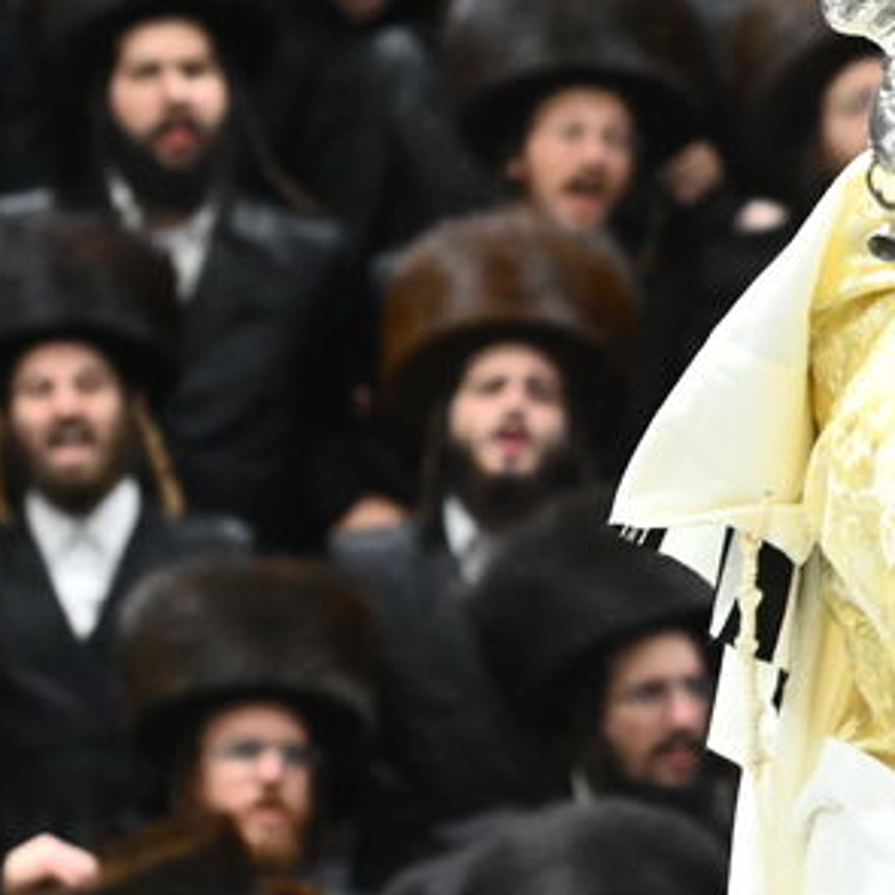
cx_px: 1402
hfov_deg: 3.9
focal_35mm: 452
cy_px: 341
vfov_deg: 3.9
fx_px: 13222
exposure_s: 1/125
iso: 3200
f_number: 6.3
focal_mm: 112
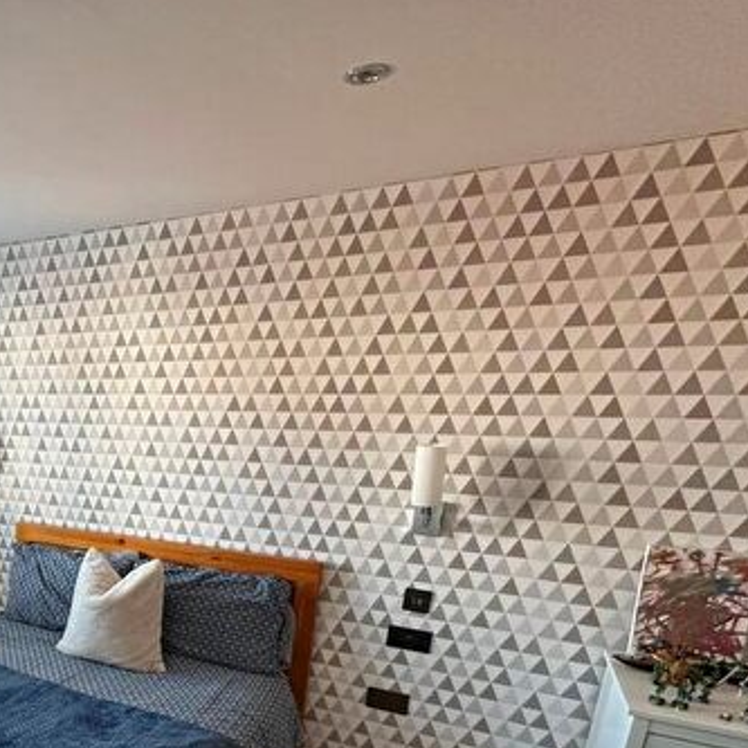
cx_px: 72
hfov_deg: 53.2
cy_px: 574
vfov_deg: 57.4
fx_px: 636
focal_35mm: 26
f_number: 2.2
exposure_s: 1/99
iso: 250
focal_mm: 2.22
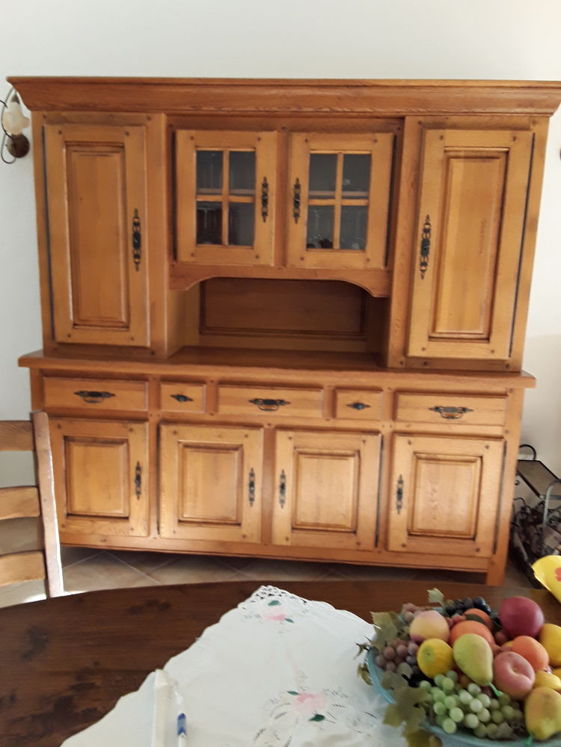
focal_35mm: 27
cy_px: 374
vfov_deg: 65.3
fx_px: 583
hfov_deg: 51.4
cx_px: 280
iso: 100
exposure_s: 1/33
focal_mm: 2.91
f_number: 1.9
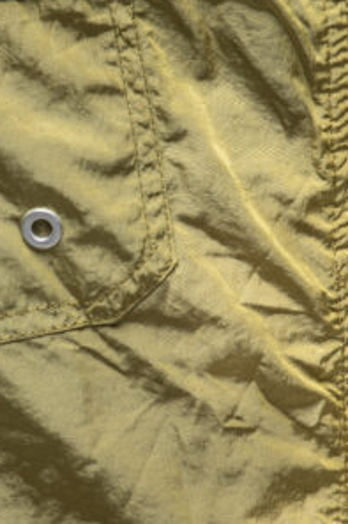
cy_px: 180
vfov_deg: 3.8
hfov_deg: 2.5
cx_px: -101
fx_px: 7959
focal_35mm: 547
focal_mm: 180
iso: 200
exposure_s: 1/125
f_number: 16
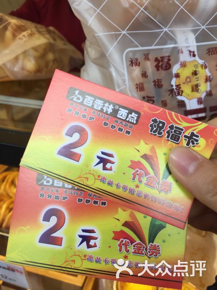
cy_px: 145
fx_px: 242
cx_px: 108
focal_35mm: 29
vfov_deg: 61.7
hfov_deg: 48.2
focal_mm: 4.15
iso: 32
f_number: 2.2
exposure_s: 1/100
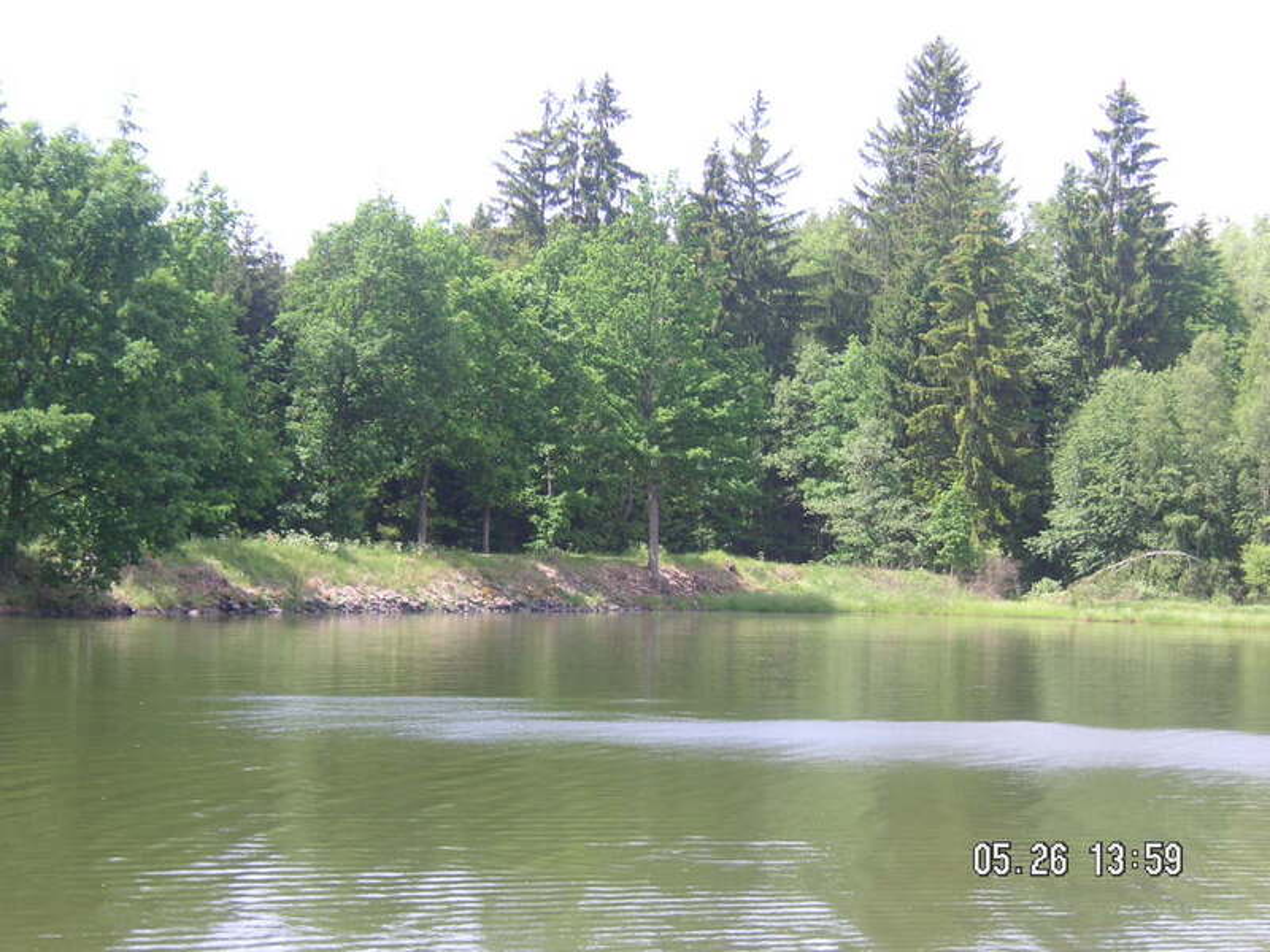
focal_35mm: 87
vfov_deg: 17.0
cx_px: 635
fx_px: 3192
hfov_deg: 22.5
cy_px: 476
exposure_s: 1/90
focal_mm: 14.4
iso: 50
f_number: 4.7
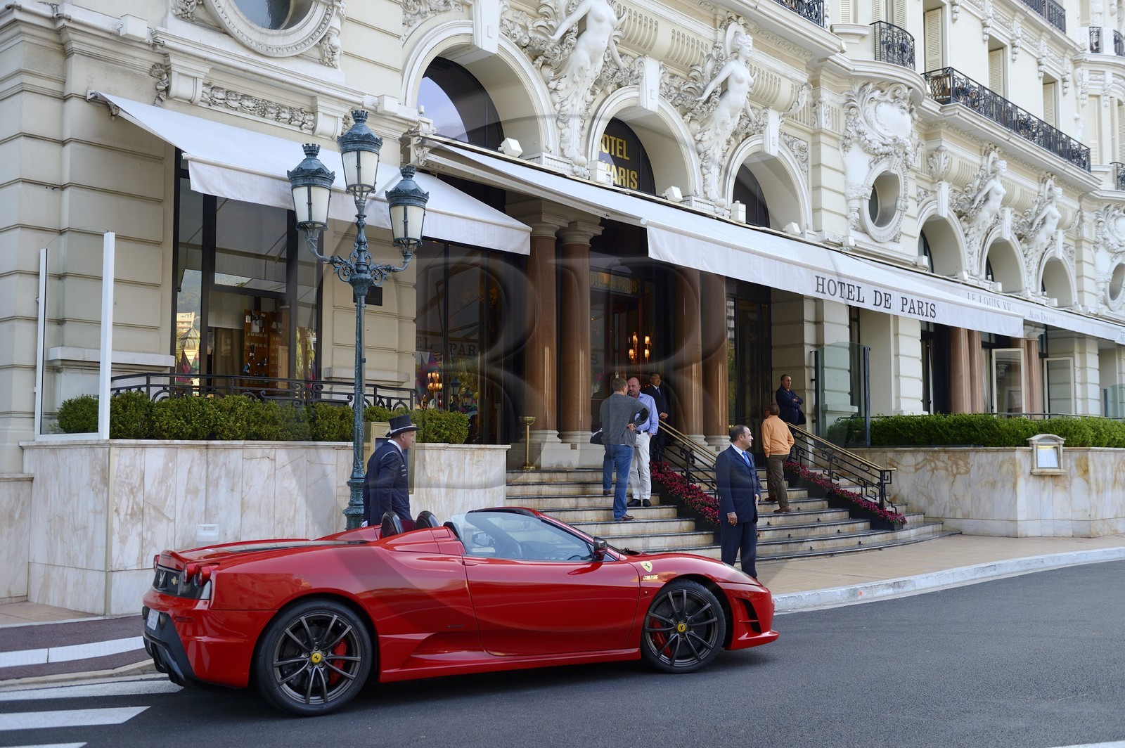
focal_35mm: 36
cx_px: 562
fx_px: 1124
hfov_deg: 53.2
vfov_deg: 36.8
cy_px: 374
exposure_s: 1/200
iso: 200
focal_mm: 36
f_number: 3.5
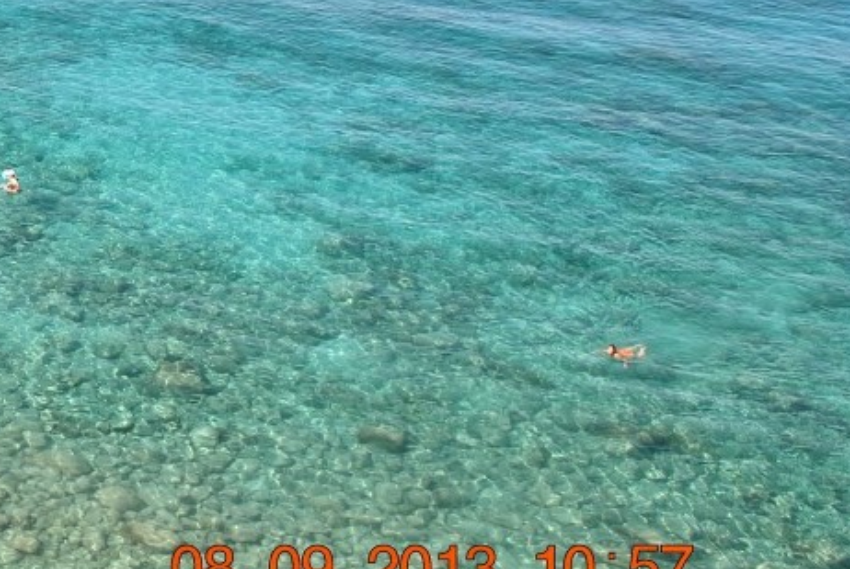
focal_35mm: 67
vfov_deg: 19.6
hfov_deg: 26.8
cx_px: -161
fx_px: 1583
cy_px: -31
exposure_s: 1/200
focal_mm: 18
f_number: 7.1
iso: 100
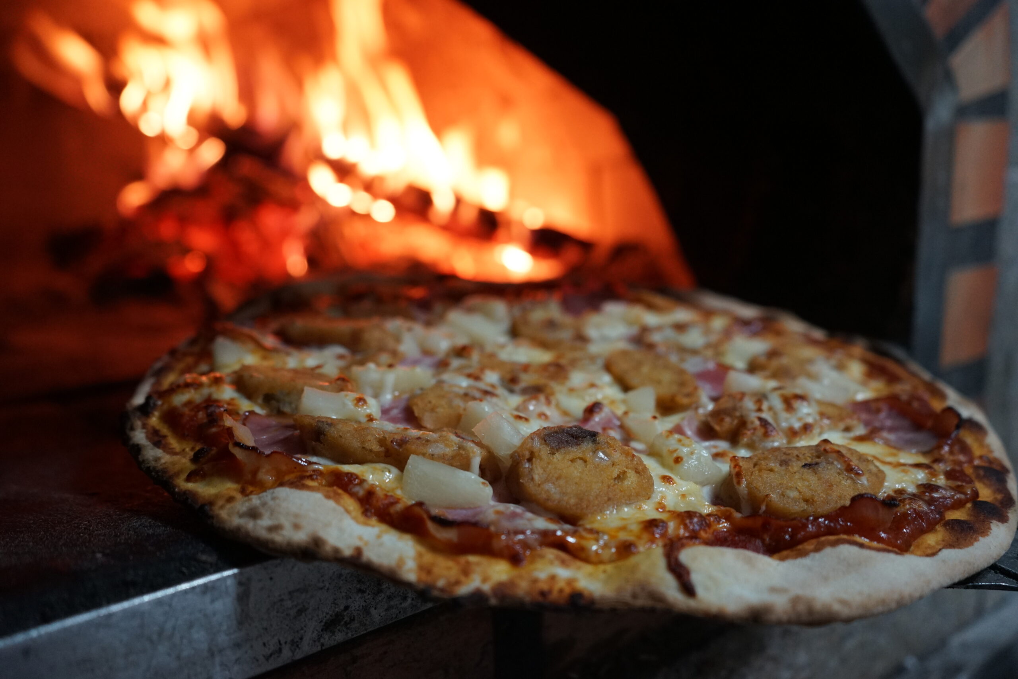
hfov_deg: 58.7
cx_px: 509
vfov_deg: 41.1
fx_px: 905
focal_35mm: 32
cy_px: 340
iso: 1600
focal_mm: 32
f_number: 4
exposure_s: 1/60
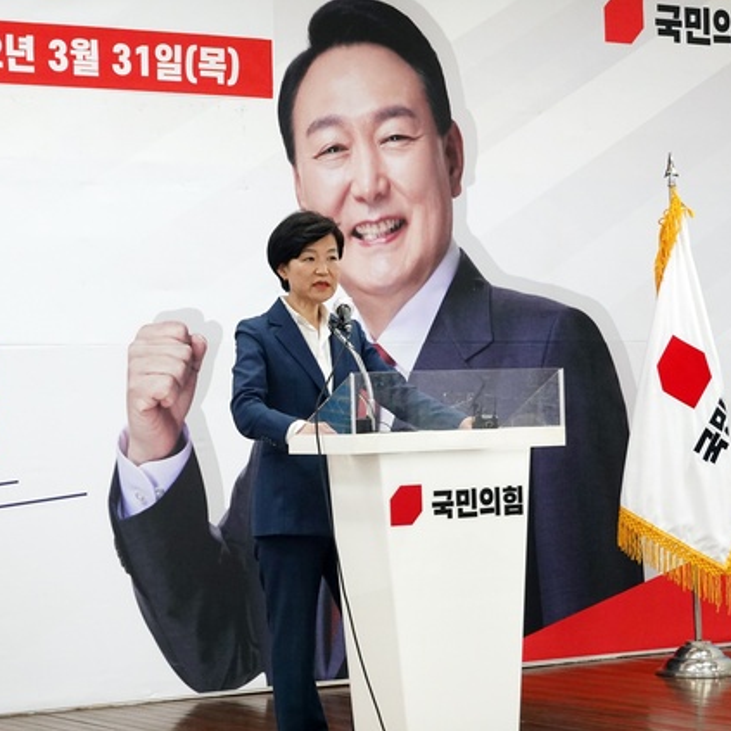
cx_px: 258
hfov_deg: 16.7
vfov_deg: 16.7
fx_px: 2485
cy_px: 366
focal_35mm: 104
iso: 640
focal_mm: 29.67
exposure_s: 1/100
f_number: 4
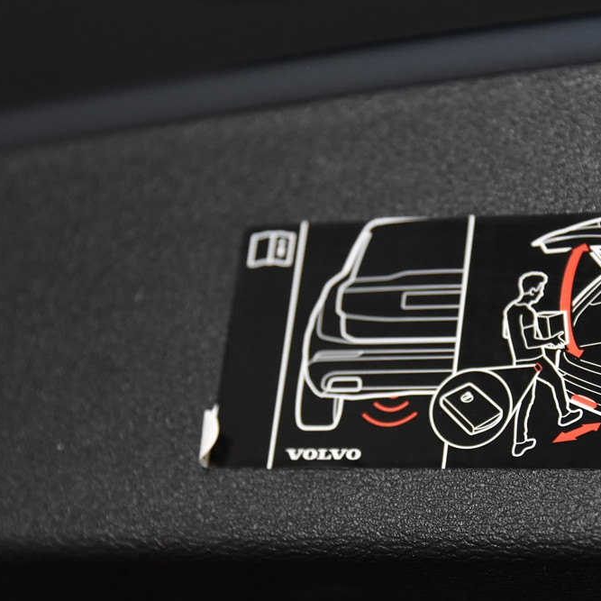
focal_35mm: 137
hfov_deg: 12.7
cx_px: 369
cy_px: 307
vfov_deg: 12.7
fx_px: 2691
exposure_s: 1/125
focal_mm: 70
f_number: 4
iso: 1600
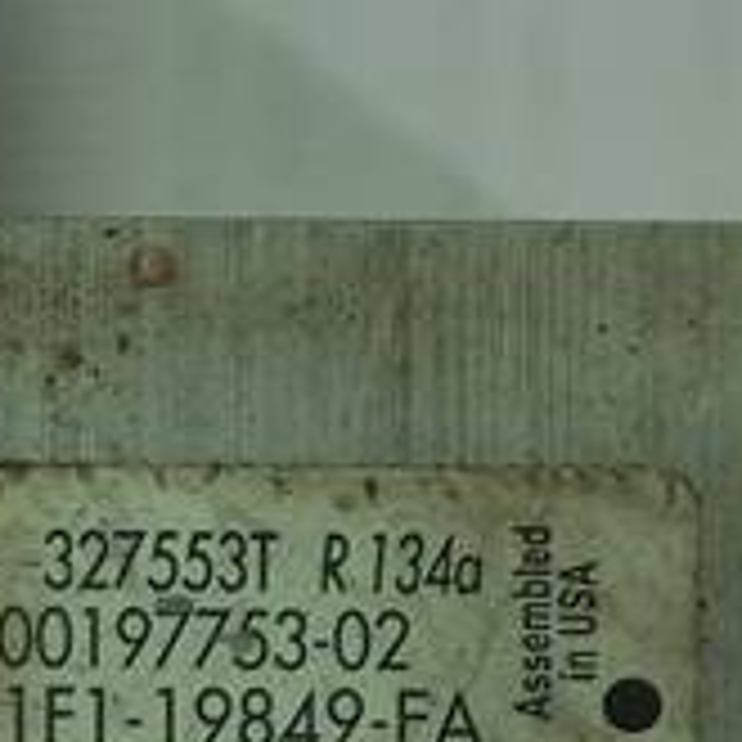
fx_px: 3322
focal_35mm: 137
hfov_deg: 12.6
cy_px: 787
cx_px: 76
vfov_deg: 12.6
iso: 32
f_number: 1.8
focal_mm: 4.6
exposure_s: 1/50
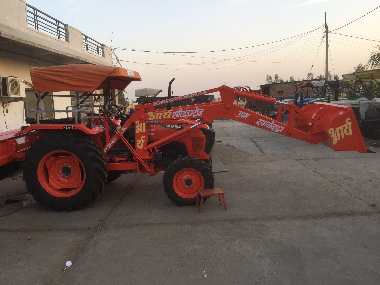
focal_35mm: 29
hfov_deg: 61.7
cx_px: 190
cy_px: 142
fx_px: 318
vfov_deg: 48.2
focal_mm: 4.15
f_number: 2.2
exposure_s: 1/117
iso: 32
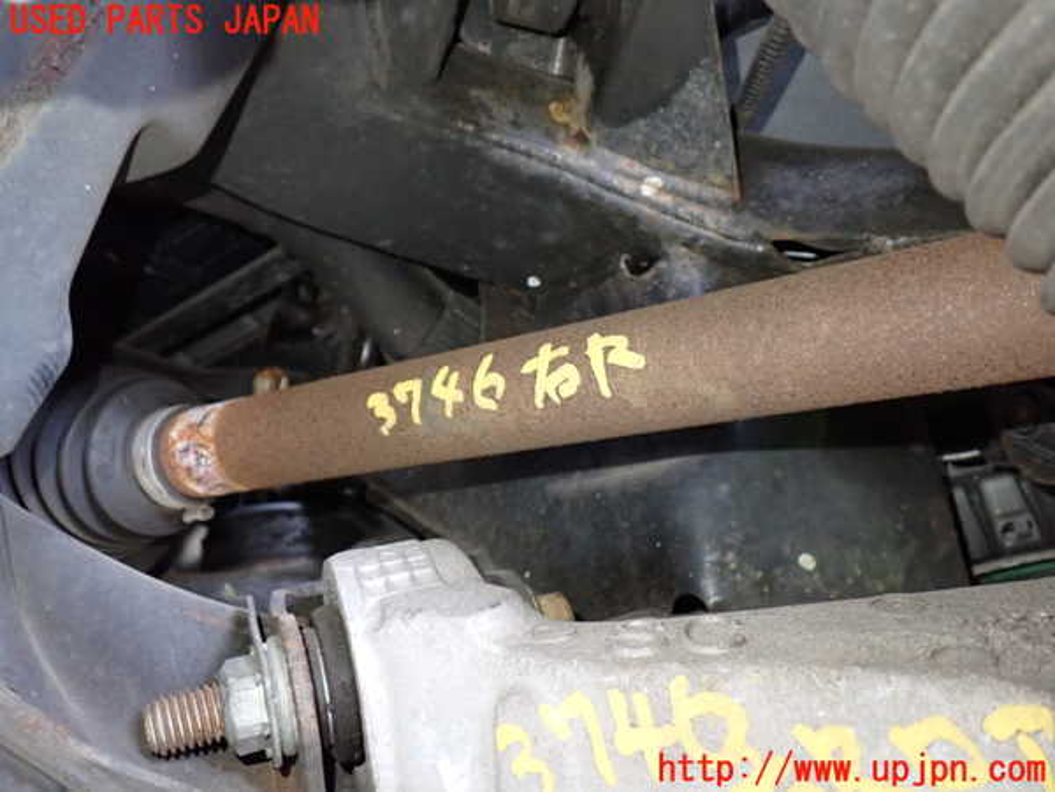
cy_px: 396
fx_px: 914
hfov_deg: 60.0
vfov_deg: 46.8
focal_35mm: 30
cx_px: 528
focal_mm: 5.4
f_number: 2.3
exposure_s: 1/25
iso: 800
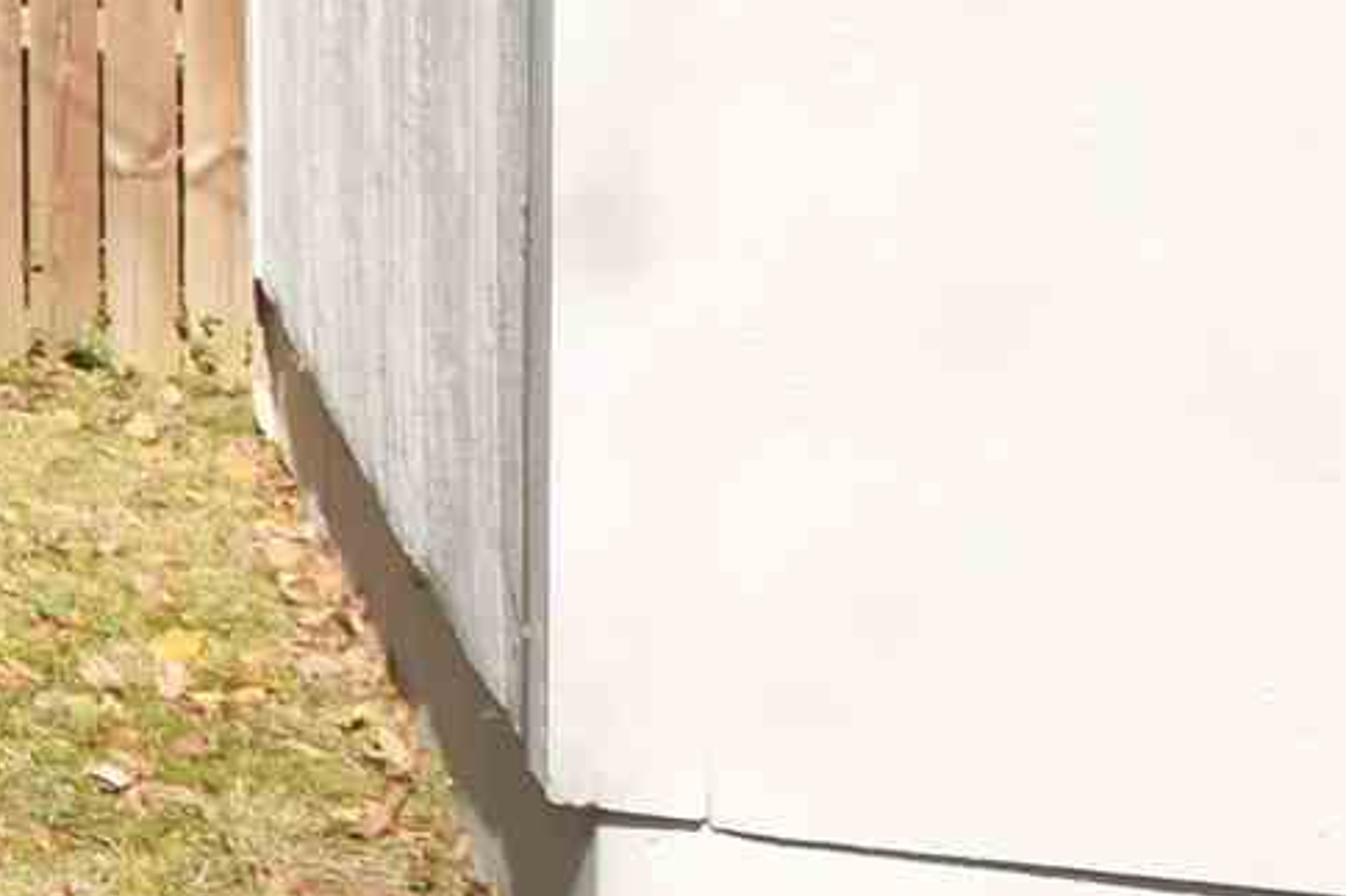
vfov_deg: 13.9
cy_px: -227
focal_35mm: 95
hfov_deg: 14.0
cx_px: -1968
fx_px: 3551
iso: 100
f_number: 10
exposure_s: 1/200
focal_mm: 10
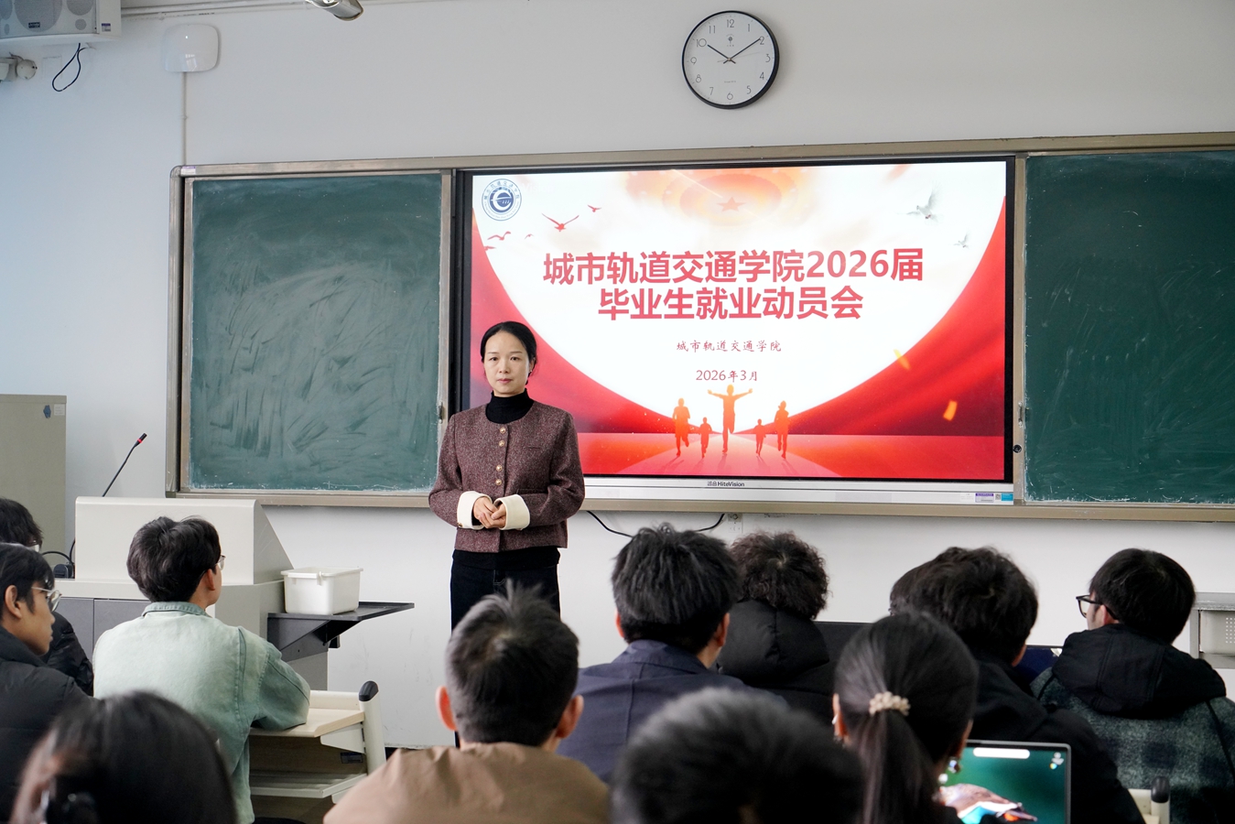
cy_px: 412
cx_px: 618
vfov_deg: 22.6
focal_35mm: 60
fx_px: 2059
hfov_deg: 33.4
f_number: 5.6
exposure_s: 1/125
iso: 3200
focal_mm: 60
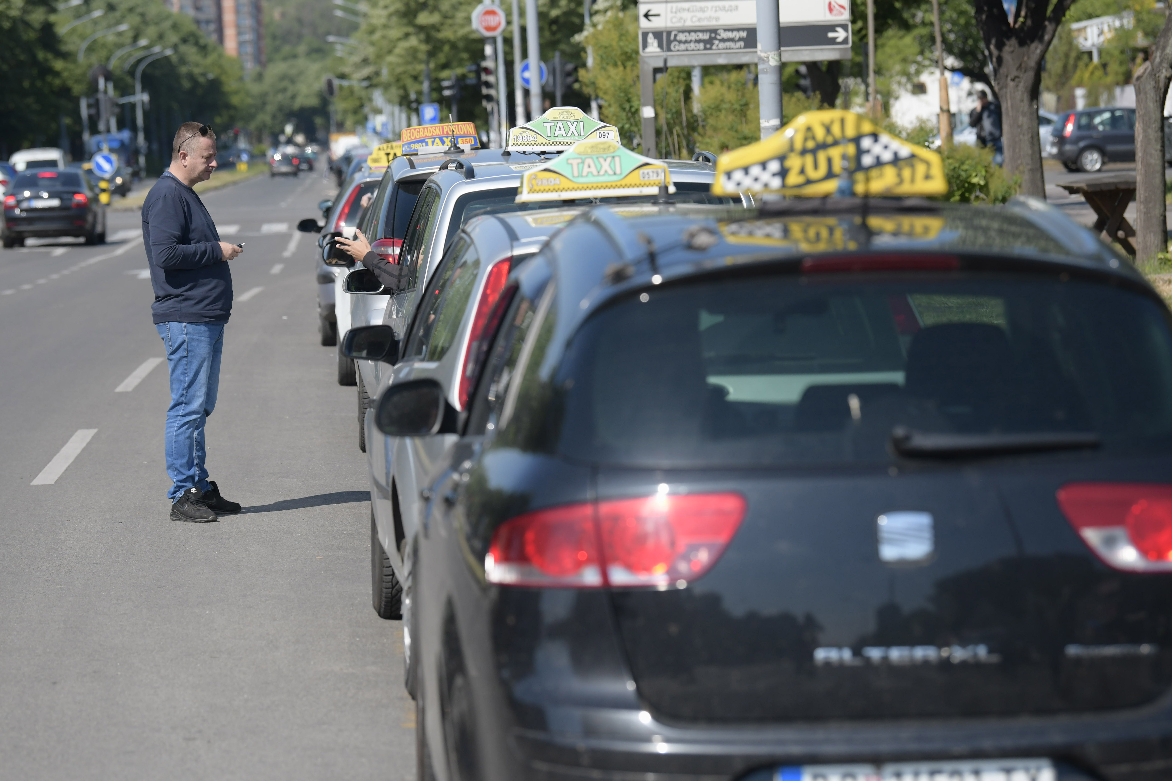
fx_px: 3906
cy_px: 390
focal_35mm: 120
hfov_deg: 17.1
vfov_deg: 11.4
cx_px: 586
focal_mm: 120
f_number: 4
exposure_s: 1/8000
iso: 640
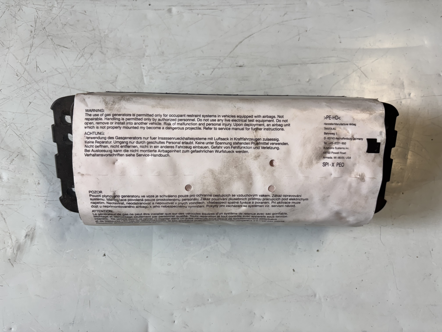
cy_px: 166
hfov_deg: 67.3
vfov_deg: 53.1
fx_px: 332
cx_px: 221
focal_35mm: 26
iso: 64
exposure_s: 1/100
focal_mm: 5.96
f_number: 1.6
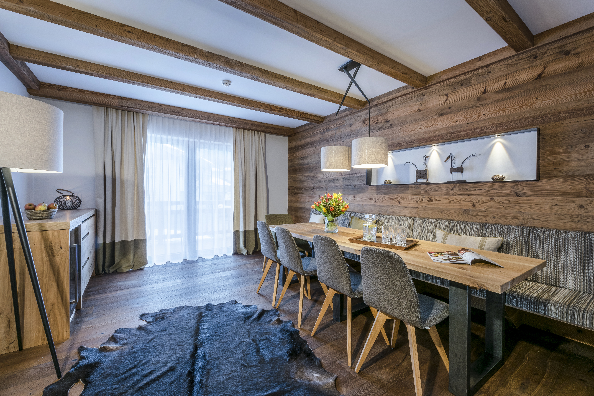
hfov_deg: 100.4
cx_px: 297
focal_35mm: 15
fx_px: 248
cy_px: 198
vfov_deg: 77.4
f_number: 13
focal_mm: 15
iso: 160
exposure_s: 1/15
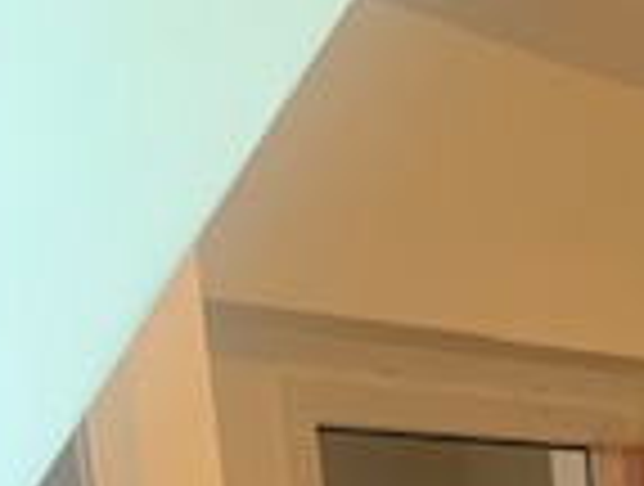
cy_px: 1071
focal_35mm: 116
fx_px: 2164
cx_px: 1378
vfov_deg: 11.2
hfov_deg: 13.8
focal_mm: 4.25
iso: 200
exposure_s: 1/60
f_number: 1.8
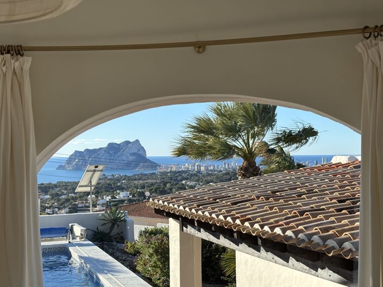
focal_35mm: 52
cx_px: 192
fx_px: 575
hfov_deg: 36.8
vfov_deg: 28.0
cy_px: 144
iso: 32
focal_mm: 5.96
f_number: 1.6
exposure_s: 1/1499
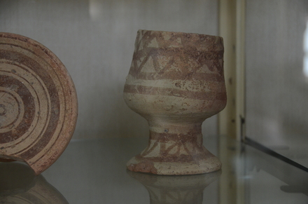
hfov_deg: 19.5
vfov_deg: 13.0
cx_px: 154
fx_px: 896
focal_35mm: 105
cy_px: 102
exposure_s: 1/100
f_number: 5
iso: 1250
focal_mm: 70
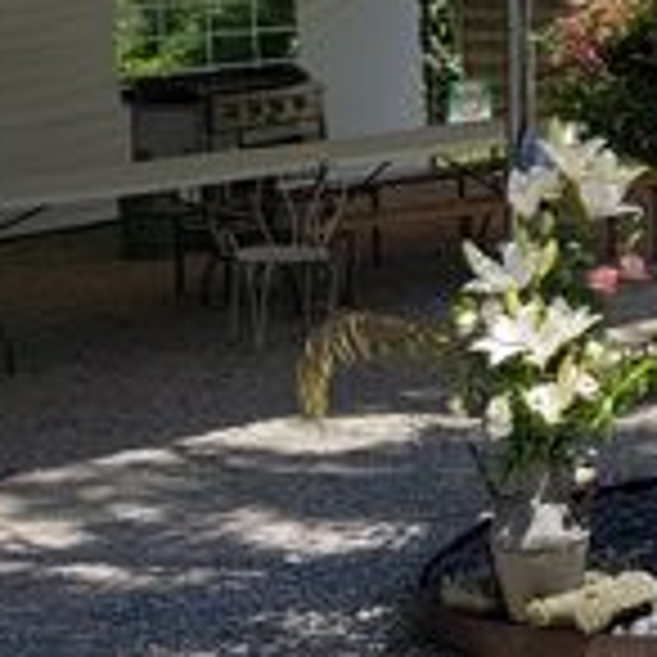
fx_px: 2384
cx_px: 1231
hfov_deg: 13.8
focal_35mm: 111
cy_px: 90
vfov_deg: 15.5
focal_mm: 4.2
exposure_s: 1/2672
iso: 40
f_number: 1.7
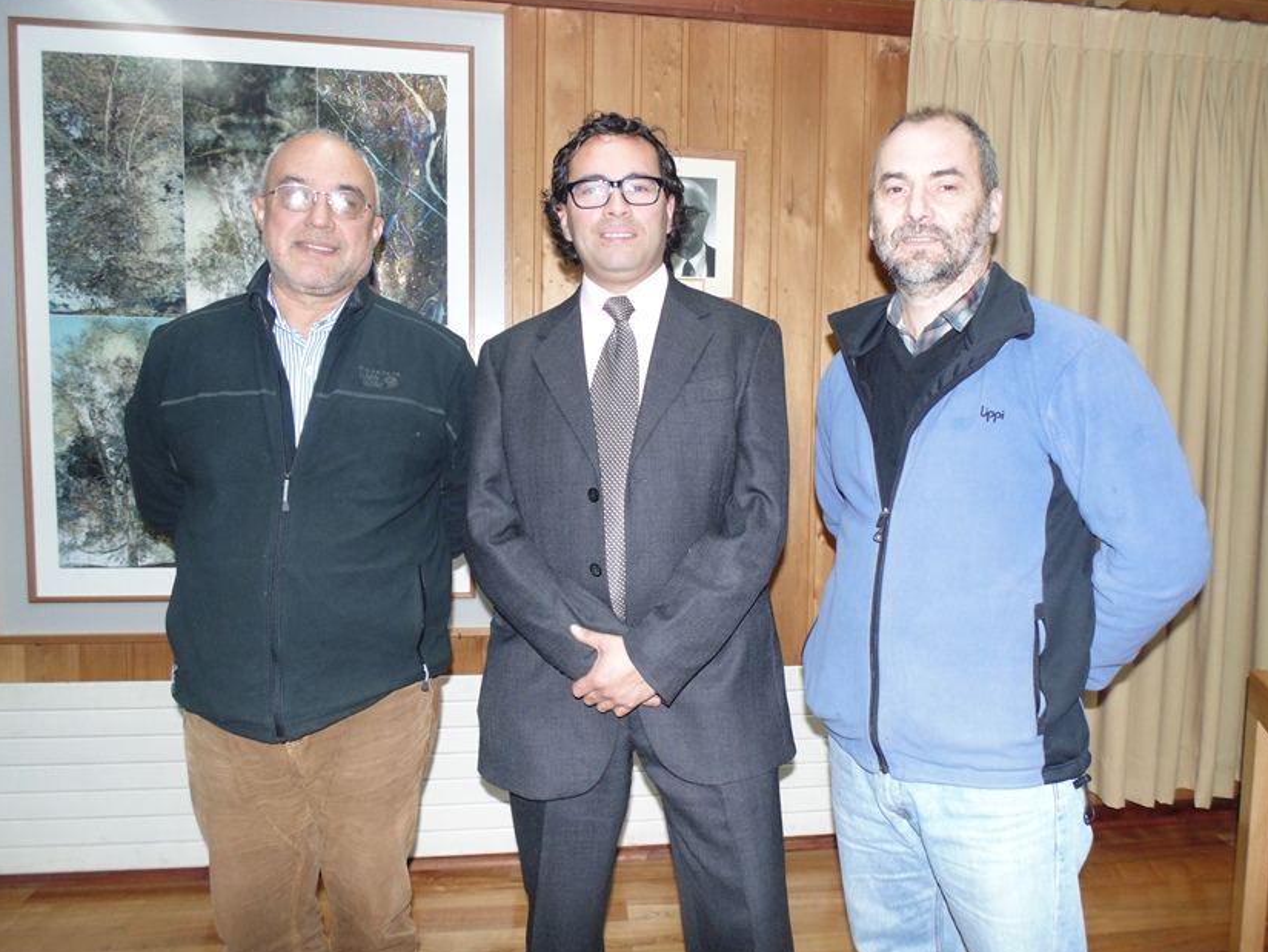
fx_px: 879
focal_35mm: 24
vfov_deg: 56.8
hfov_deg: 71.5
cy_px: 471
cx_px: 687
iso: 200
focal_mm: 4
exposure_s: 1/30
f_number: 3.1
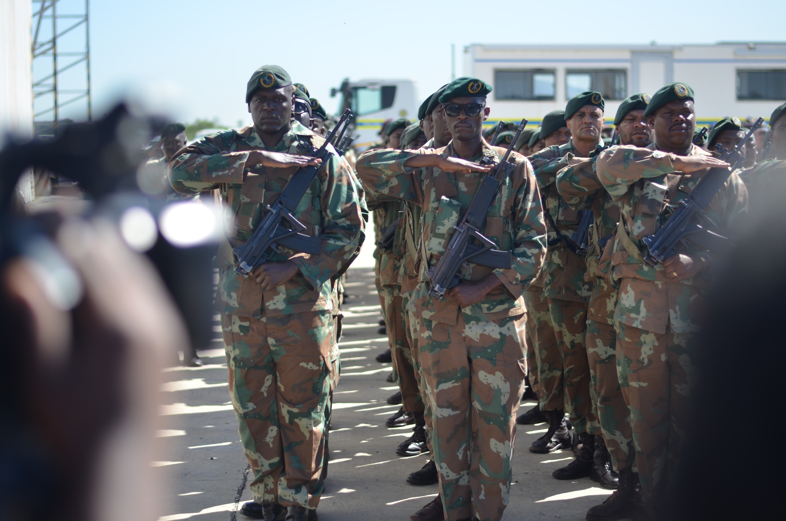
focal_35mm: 75
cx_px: 393
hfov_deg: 27.0
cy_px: 260
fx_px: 1634
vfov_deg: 18.1
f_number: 1.8
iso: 100
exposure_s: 1/2500
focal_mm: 50
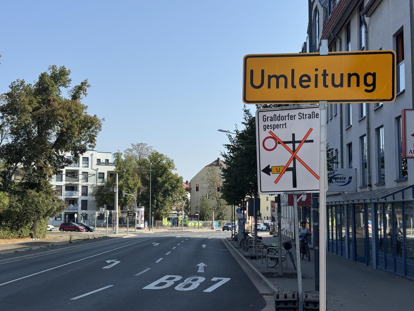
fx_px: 574
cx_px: 207
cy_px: 156
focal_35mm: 48
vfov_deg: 30.3
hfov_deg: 39.7
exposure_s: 1/3610
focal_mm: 6.76
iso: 64
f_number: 1.78
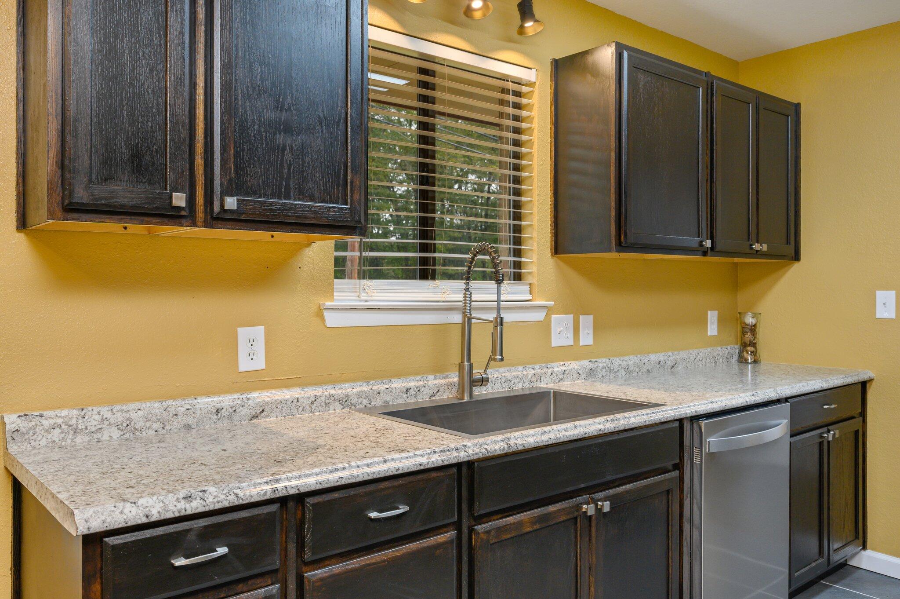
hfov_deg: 67.4
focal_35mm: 27
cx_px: 450
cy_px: 300
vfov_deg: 47.9
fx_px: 674
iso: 320
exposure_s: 1/25
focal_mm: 27
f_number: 7.1
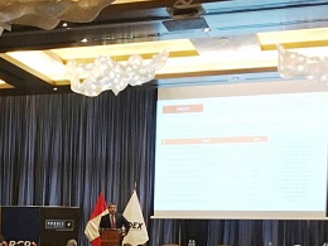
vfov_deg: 18.2
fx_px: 739
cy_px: 267
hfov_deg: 24.0
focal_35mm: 78
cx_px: 9
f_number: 2.2
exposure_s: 1/15
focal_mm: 4.15
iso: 200
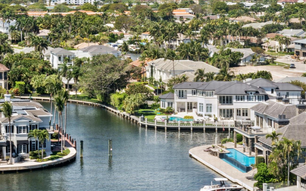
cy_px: 124
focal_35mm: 99
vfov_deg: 13.2
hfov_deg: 20.9
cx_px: 106
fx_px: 826
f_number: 11
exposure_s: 1/80
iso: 100
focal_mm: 62
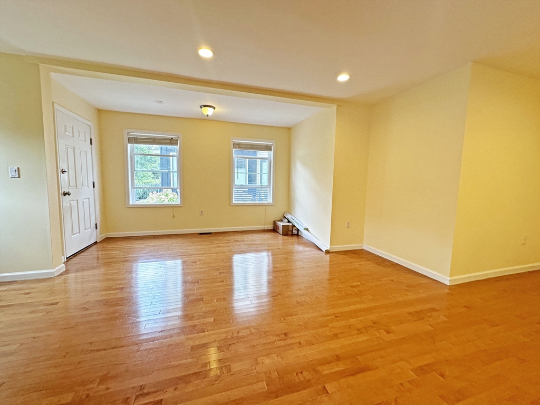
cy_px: 202
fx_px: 218
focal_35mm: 14
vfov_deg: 85.7
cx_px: 270
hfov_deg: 102.1
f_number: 2.2
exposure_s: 1/120
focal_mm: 2.22
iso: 125
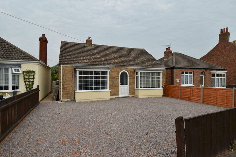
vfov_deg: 63.2
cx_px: 118
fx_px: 128
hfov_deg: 85.4
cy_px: 78
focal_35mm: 20
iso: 100
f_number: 7.1
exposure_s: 1/200
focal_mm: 13
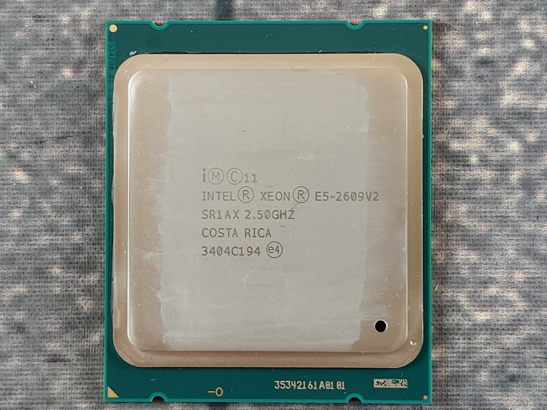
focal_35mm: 96
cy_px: 205
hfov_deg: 20.4
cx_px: 274
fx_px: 1517
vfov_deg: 15.4
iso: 100
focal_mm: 4.36
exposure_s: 1/40
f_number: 1.8
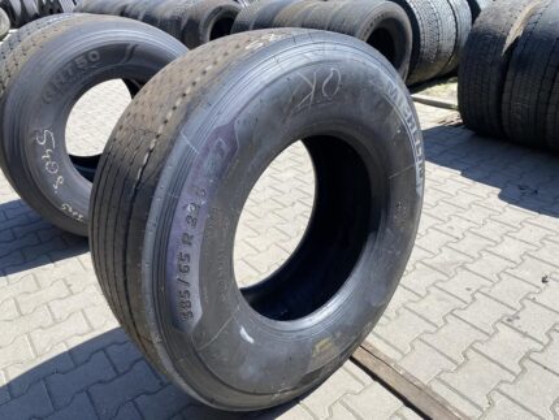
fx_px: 420
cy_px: 210
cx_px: 280
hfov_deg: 67.3
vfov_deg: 53.1
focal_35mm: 26
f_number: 1.8
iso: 32
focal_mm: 4.25
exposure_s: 1/1124
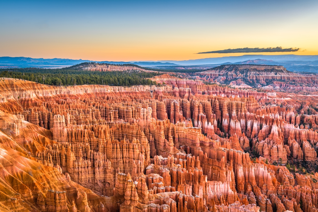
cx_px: 159
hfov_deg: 50.7
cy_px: 106
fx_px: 336
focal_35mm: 38
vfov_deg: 35.0
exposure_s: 2.5
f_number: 11
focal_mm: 38
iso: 64
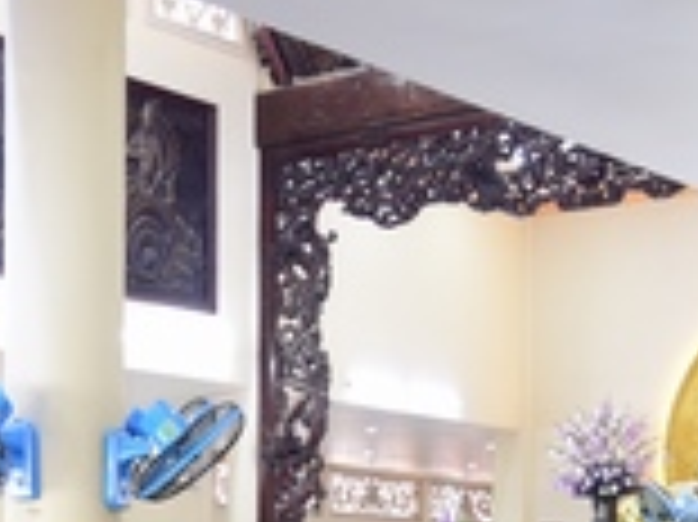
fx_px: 1954
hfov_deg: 19.6
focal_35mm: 97
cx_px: -9
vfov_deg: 14.4
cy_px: 729
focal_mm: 24
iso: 1600
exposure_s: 1/50
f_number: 4
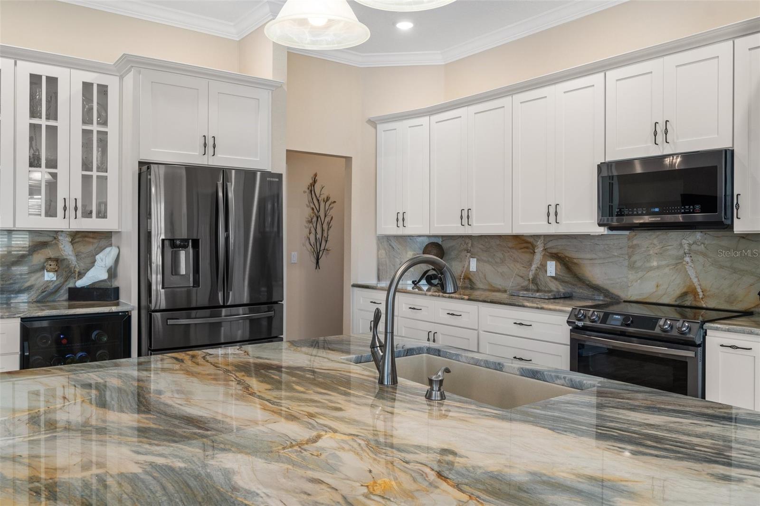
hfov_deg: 67.4
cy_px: 253
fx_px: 570
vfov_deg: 47.9
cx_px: 380
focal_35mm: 27
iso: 320
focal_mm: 18
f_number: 8
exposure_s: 1/2.5
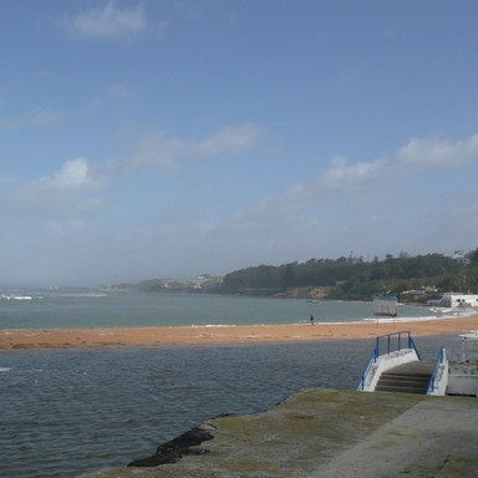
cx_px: 223
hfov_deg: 36.0
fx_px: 734
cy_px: 249
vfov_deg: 36.1
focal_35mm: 47
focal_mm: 5.5
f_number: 9
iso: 100
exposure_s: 1/250
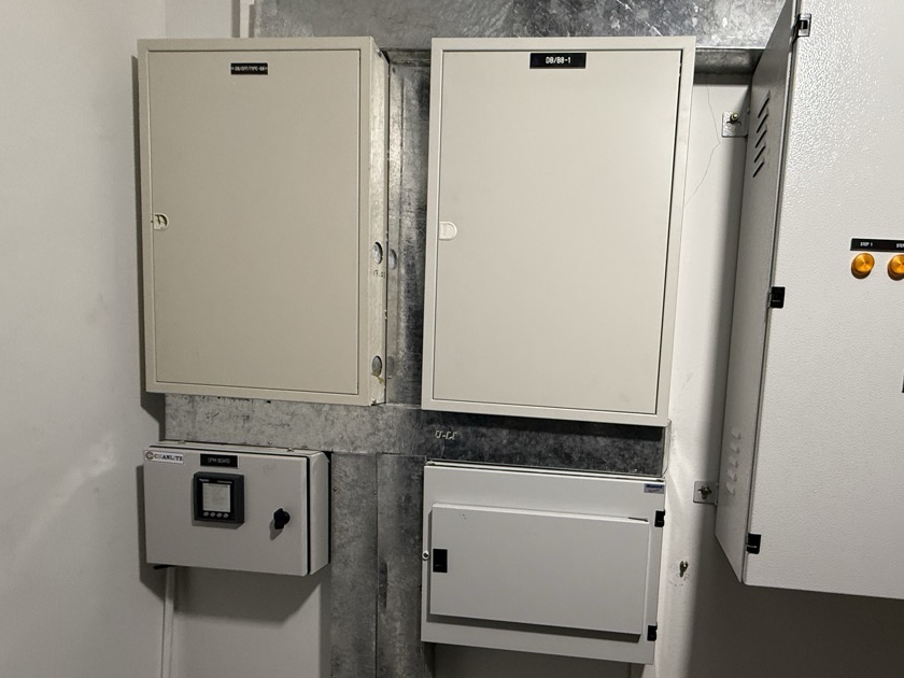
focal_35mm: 20
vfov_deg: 65.2
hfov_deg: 79.6
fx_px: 522
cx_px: 588
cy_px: 414
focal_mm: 2.22
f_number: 2.2
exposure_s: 1/100
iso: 320
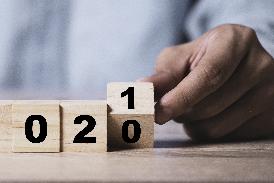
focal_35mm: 144
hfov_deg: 14.2
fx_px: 1096
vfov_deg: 9.5
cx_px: 62
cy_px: 47
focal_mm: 60
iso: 400
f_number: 2.4
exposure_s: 1/125
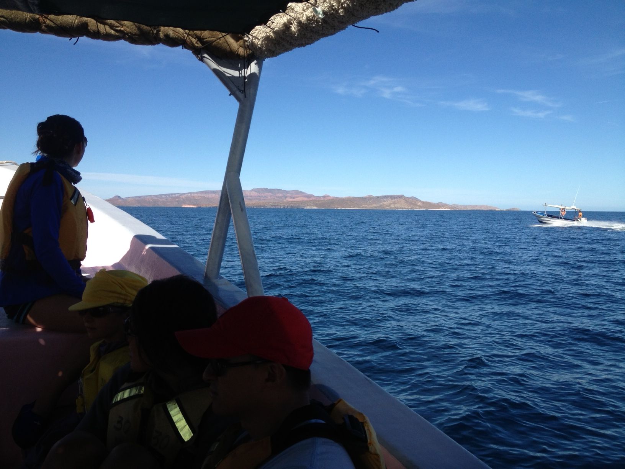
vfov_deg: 40.7
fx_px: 632
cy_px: 234
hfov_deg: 52.6
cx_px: 312
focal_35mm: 35
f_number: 2.4
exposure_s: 1/1783
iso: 50
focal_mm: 4.28
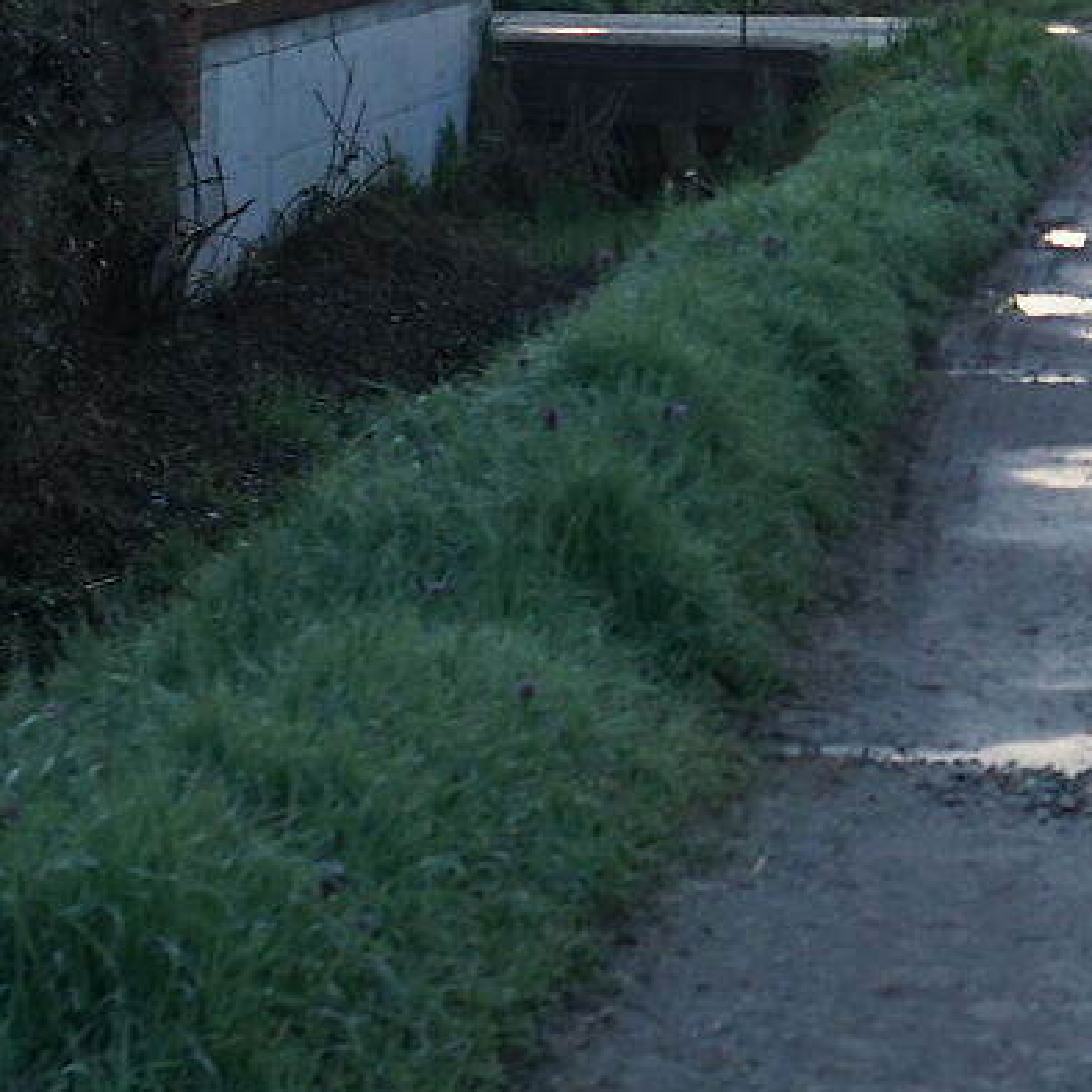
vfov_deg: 9.6
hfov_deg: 9.4
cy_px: 172
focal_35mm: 181
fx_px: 6460
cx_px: 1544
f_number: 4.5
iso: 640
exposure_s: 1/1000
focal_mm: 35
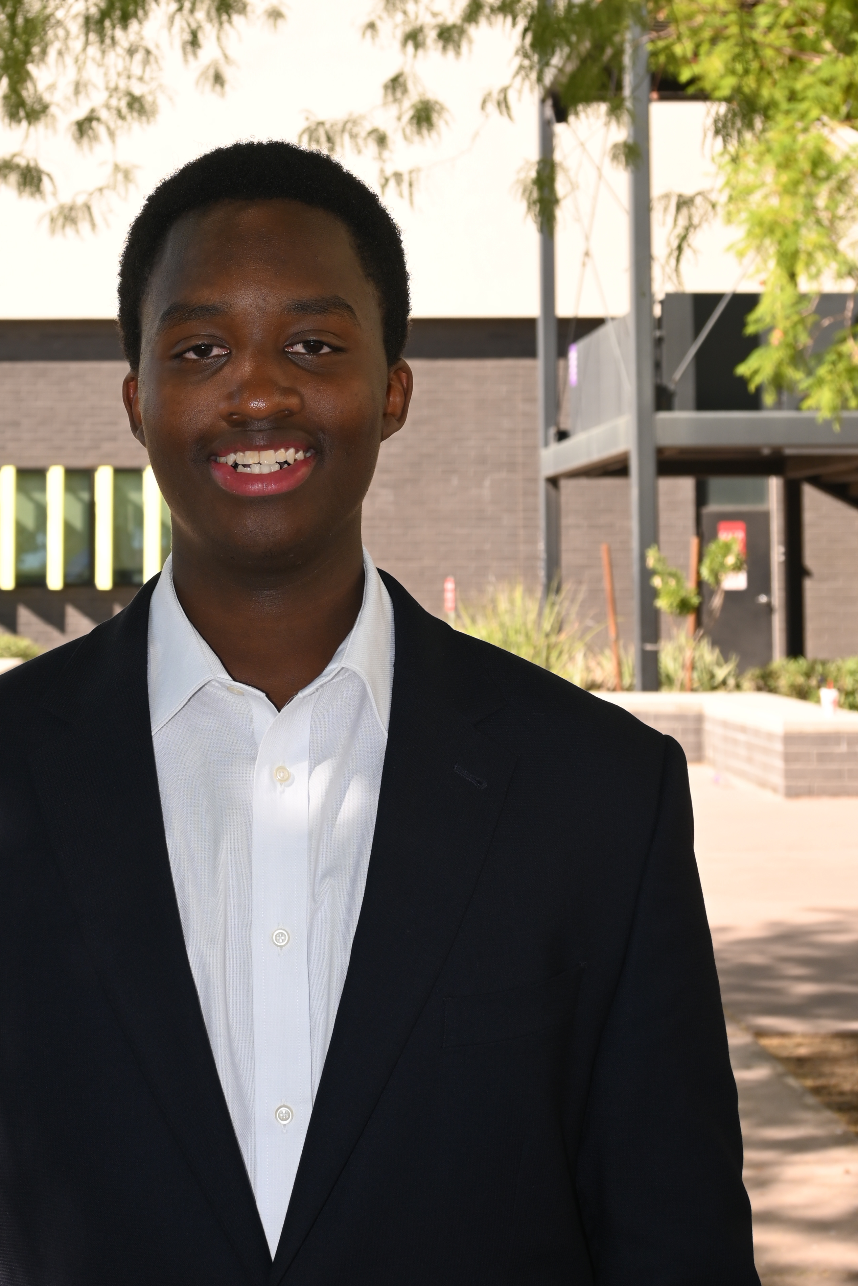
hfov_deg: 22.4
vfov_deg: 33.0
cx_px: 264
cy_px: 464
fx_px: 2158
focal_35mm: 60
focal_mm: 27.5
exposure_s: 1/200
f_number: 5.6
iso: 100
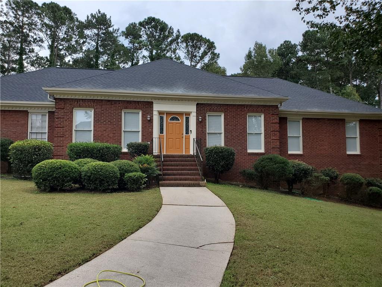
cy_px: 144
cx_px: 191
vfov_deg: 53.1
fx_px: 287
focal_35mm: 26
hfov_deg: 67.3
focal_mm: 4.3
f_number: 2.4
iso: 50
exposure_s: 1/1075
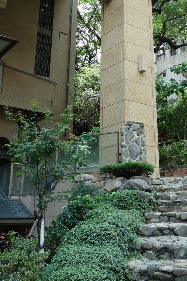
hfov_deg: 29.7
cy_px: 82
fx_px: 350
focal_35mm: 45
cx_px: 118
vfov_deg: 42.7
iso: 125
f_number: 4.5
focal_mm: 10.4
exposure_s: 1/100
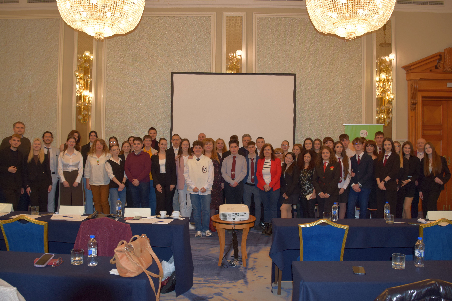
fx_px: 377
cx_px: 222
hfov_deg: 61.9
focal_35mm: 30
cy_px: 145
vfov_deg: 43.6
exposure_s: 1/60
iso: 360
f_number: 3.5
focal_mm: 18
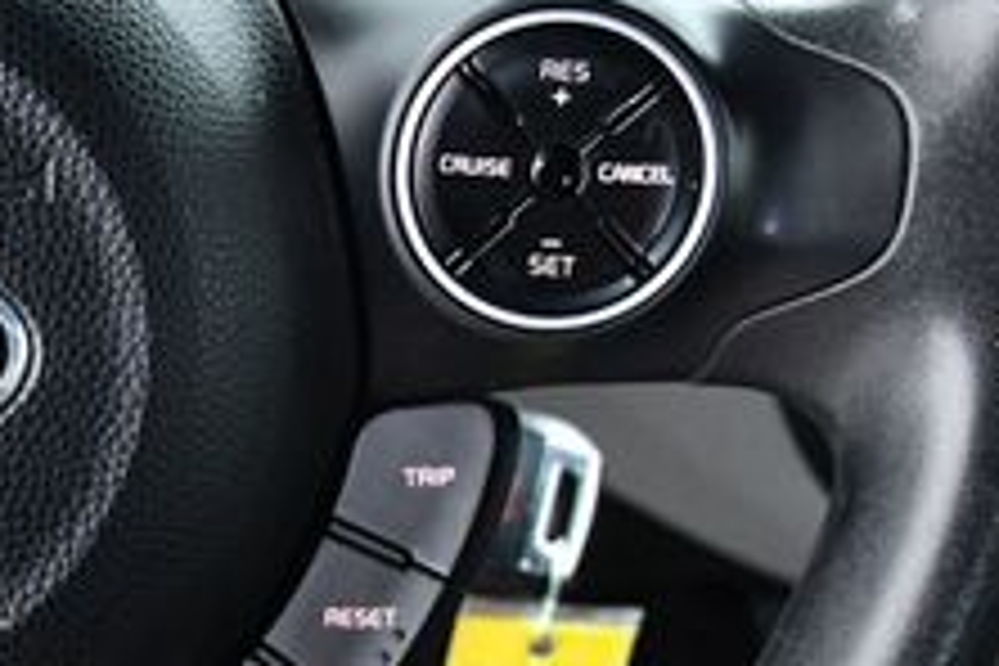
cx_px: -194
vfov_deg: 13.8
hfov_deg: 19.6
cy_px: 616
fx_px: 2719
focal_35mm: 98
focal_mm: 23
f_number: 4
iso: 2500
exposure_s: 1/60
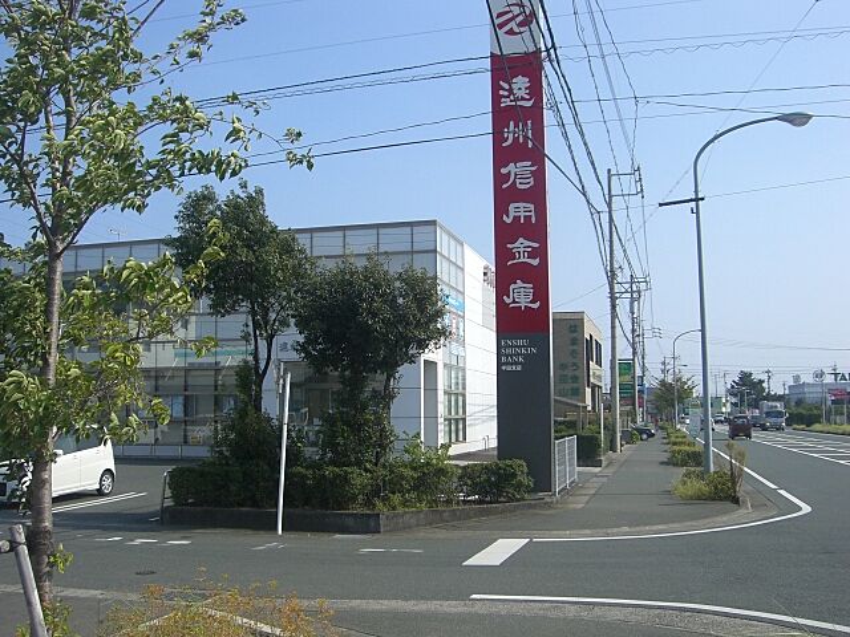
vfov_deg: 37.7
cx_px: 425
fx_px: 933
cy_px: 318
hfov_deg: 49.0
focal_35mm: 38
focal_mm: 6.2
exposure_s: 1/640
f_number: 4.3
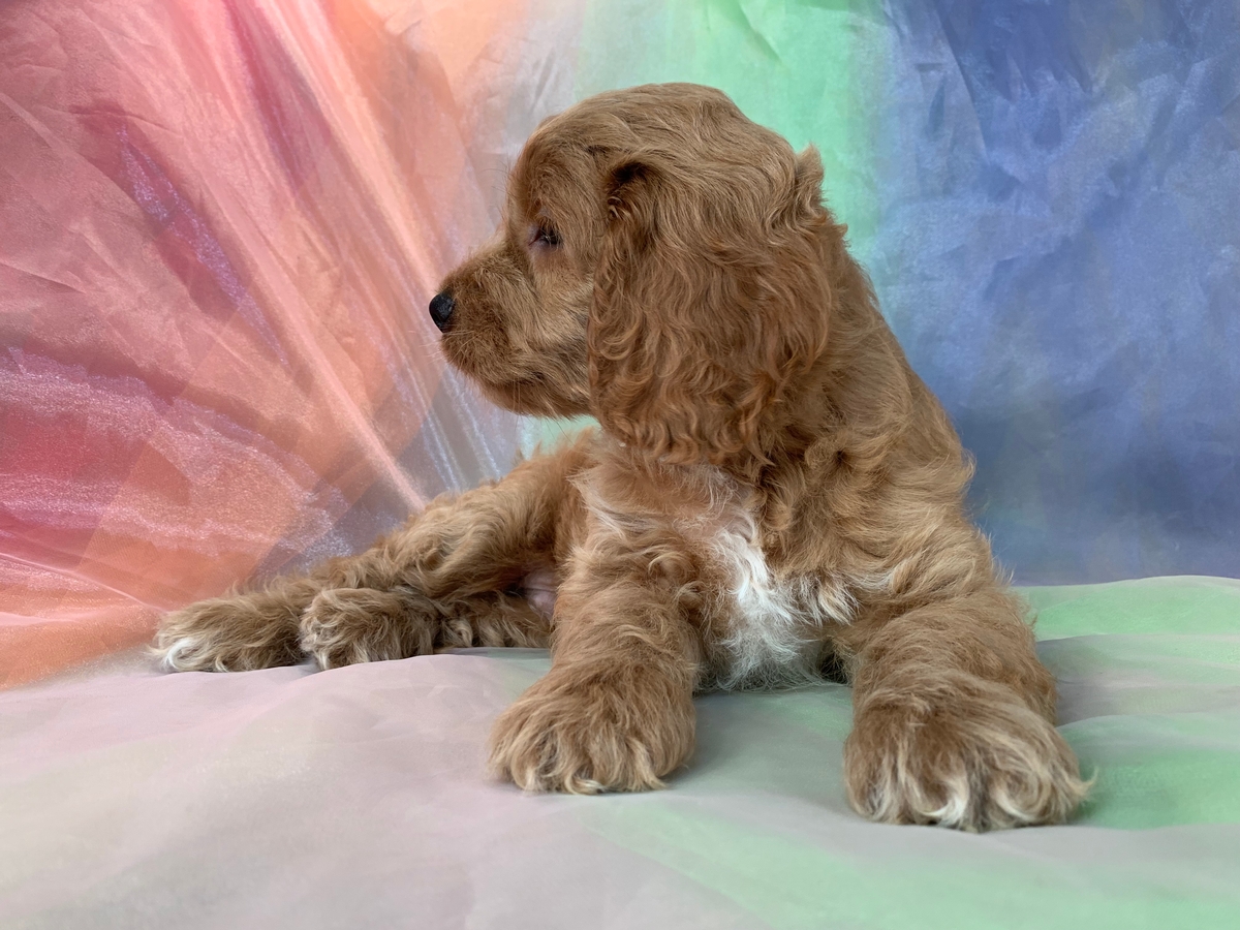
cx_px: 620
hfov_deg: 67.3
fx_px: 931
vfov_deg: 53.1
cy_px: 465
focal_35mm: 26
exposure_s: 1/120
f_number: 1.8
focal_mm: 4.25
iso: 50
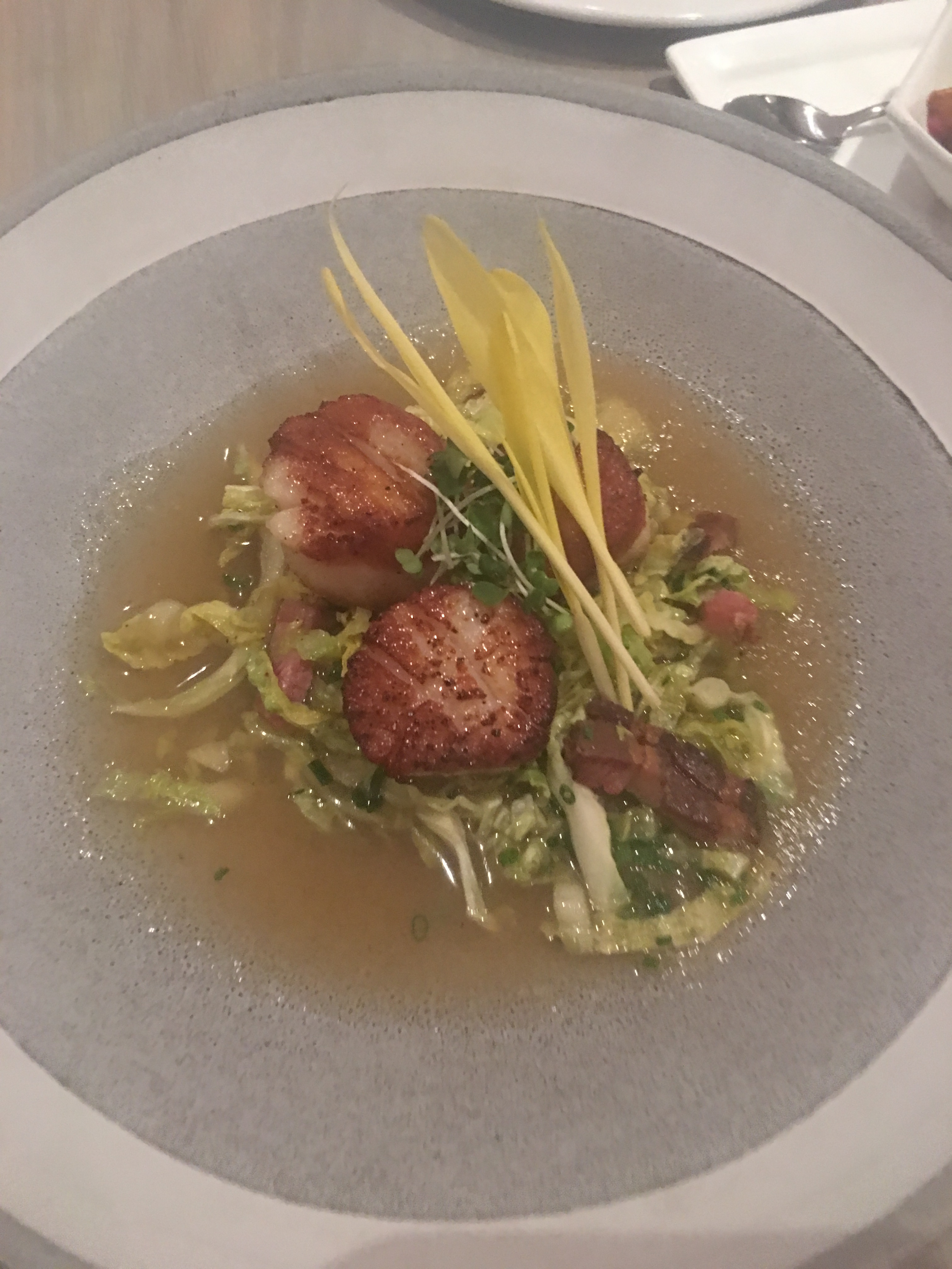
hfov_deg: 48.2
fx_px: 1063
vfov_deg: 61.7
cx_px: 476
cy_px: 634
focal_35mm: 29
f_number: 2.2
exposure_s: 1/4
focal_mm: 4.15
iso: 100
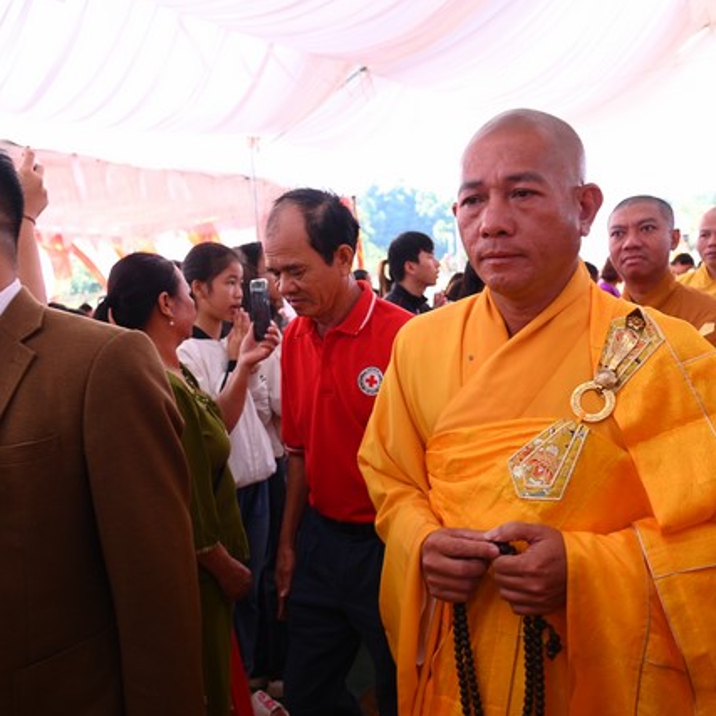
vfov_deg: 52.5
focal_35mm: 31
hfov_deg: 52.5
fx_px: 725
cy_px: 361
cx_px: 355
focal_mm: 24
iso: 1000
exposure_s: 1/250
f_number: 4.5
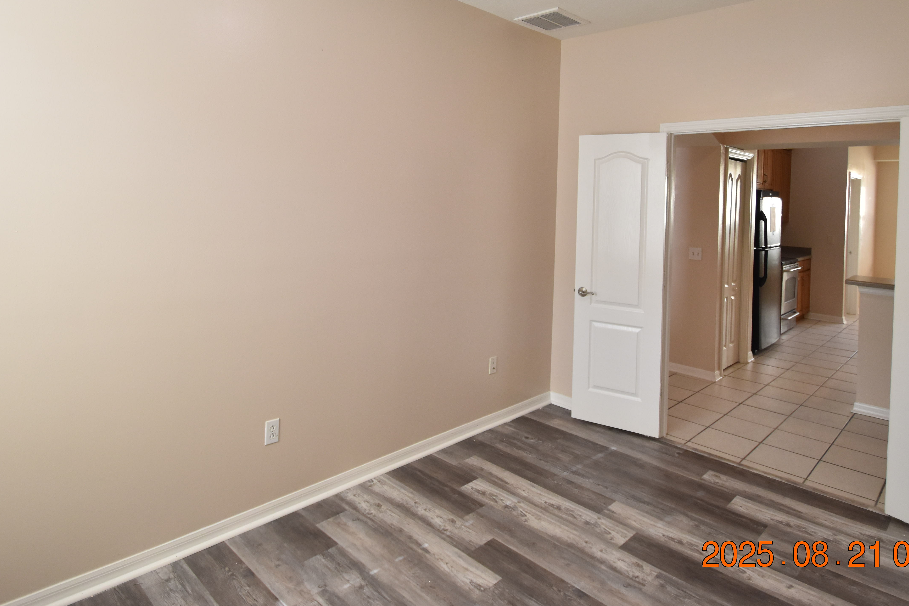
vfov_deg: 57.9
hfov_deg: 81.2
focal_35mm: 21
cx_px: 468
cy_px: 194
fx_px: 530
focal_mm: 10
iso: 800
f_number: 3.5
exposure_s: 1/350
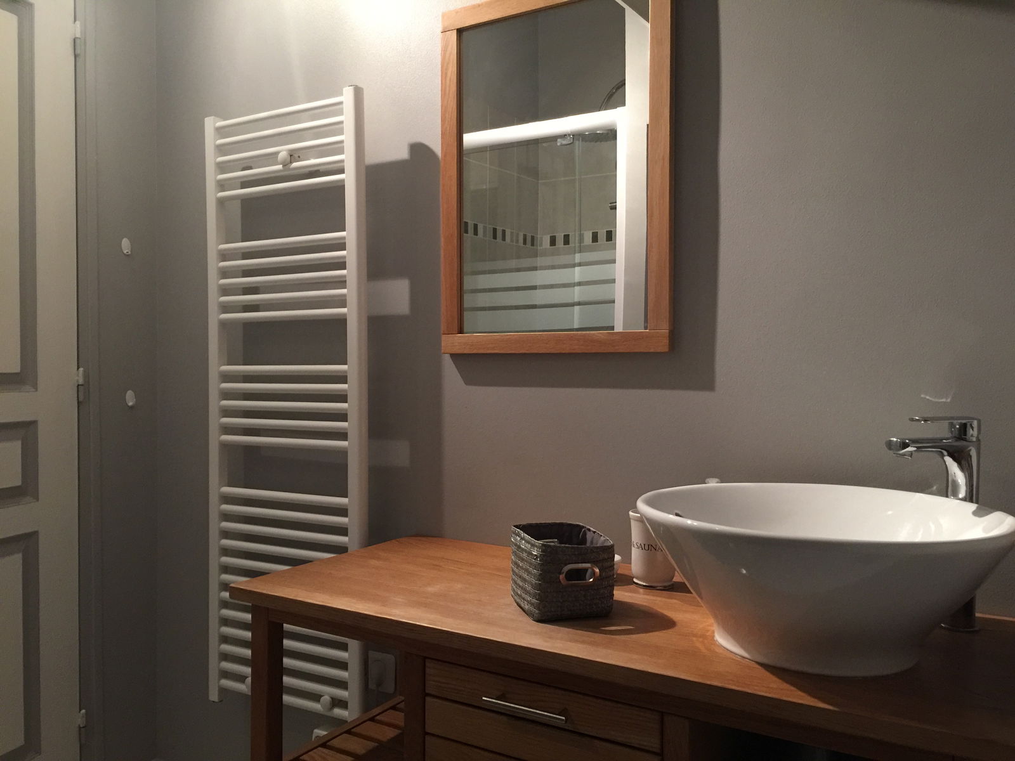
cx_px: 508
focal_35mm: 29
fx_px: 850
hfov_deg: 61.7
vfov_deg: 48.2
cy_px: 380
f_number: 2.2
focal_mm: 4.15
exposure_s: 1/10
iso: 125
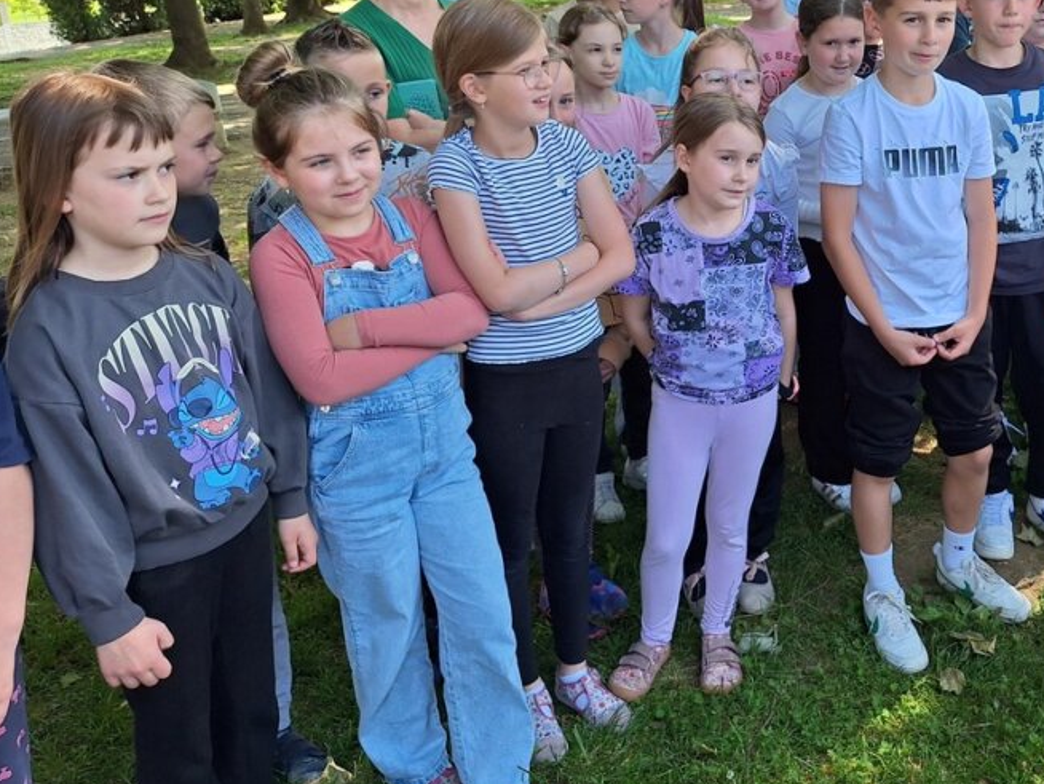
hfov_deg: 49.3
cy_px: 243
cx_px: 781
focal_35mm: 36
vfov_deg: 39.1
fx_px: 1086
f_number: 1.8
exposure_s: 1/318
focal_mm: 5.54
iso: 40
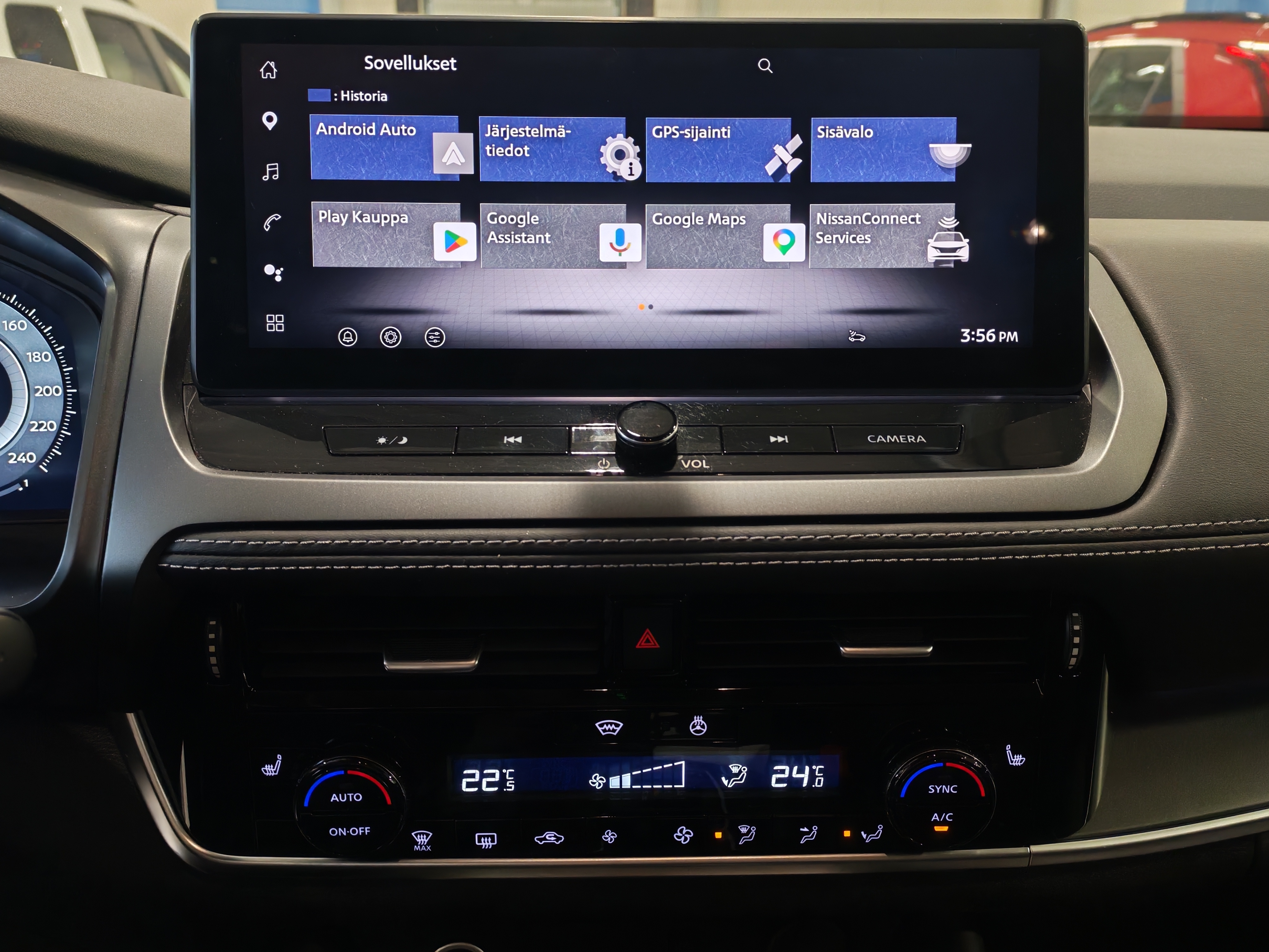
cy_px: 476
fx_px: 1210
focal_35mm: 33
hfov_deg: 55.4
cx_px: 634
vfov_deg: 42.9
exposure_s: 1/100
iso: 800
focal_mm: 6.12
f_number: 1.9
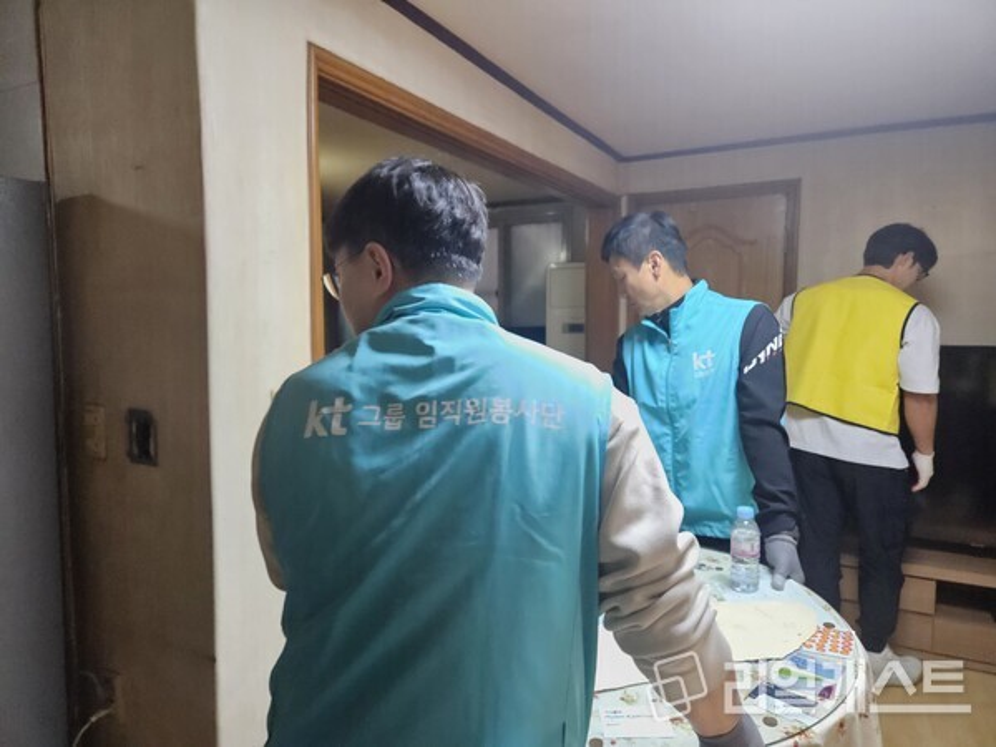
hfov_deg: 73.9
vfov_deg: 58.9
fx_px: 662
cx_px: 498
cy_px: 374
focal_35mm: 23
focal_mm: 5.4
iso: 800
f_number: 1.8
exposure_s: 1/240
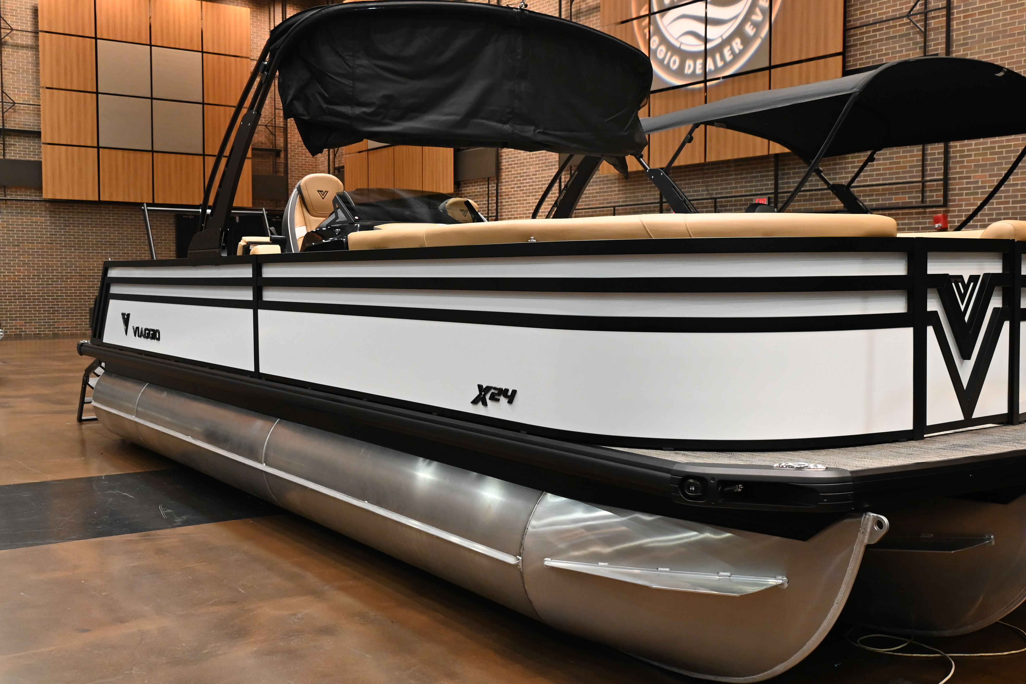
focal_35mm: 36
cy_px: 342
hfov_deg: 53.1
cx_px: 513
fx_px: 1026
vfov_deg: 36.9
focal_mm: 24
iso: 2500
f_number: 4
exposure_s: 1/100
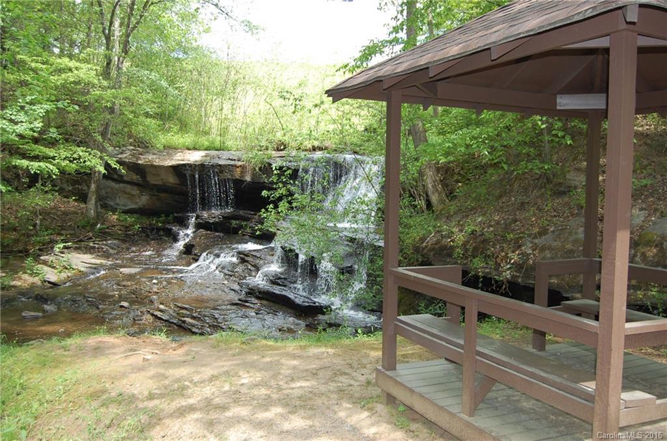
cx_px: 334
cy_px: 220
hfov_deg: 57.3
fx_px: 610
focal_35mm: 33
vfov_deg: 39.8
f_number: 3.8
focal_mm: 22
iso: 400
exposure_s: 1/320
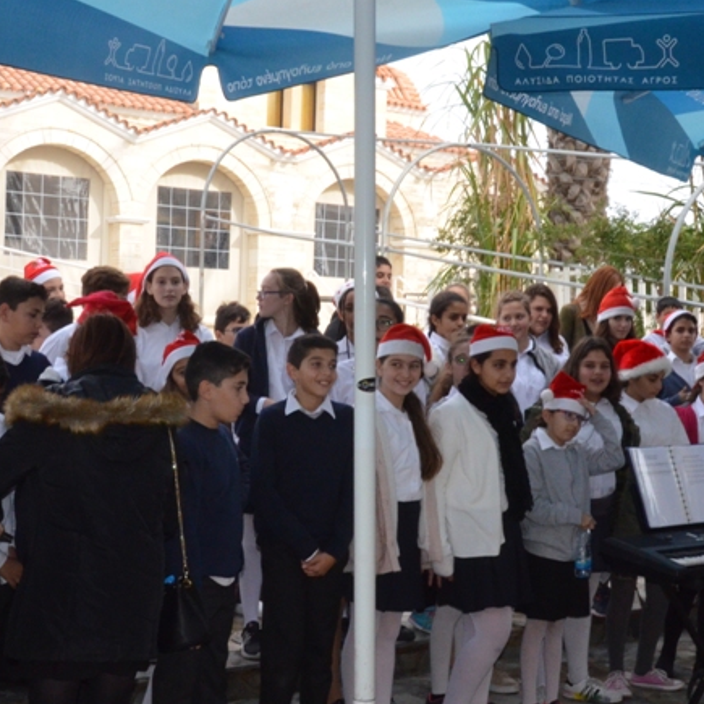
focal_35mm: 59
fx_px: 1356
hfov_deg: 29.1
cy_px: 346
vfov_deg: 29.1
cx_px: 390
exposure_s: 1/250
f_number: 14
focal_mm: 21
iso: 2000
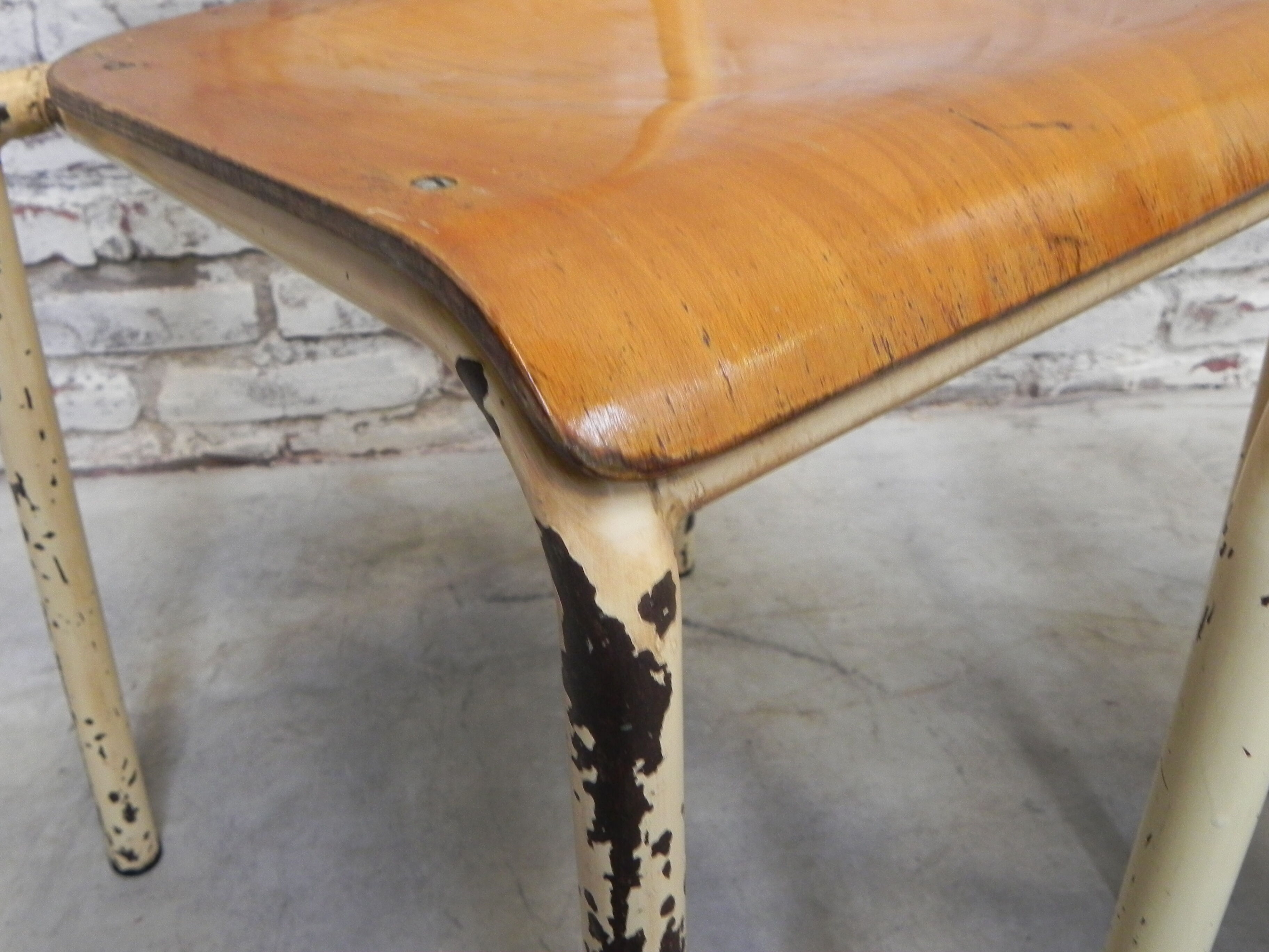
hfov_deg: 55.4
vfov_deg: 42.9
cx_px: 634
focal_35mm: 33
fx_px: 1210
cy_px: 476
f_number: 2.8
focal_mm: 5.9
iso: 400
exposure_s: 1/14.7
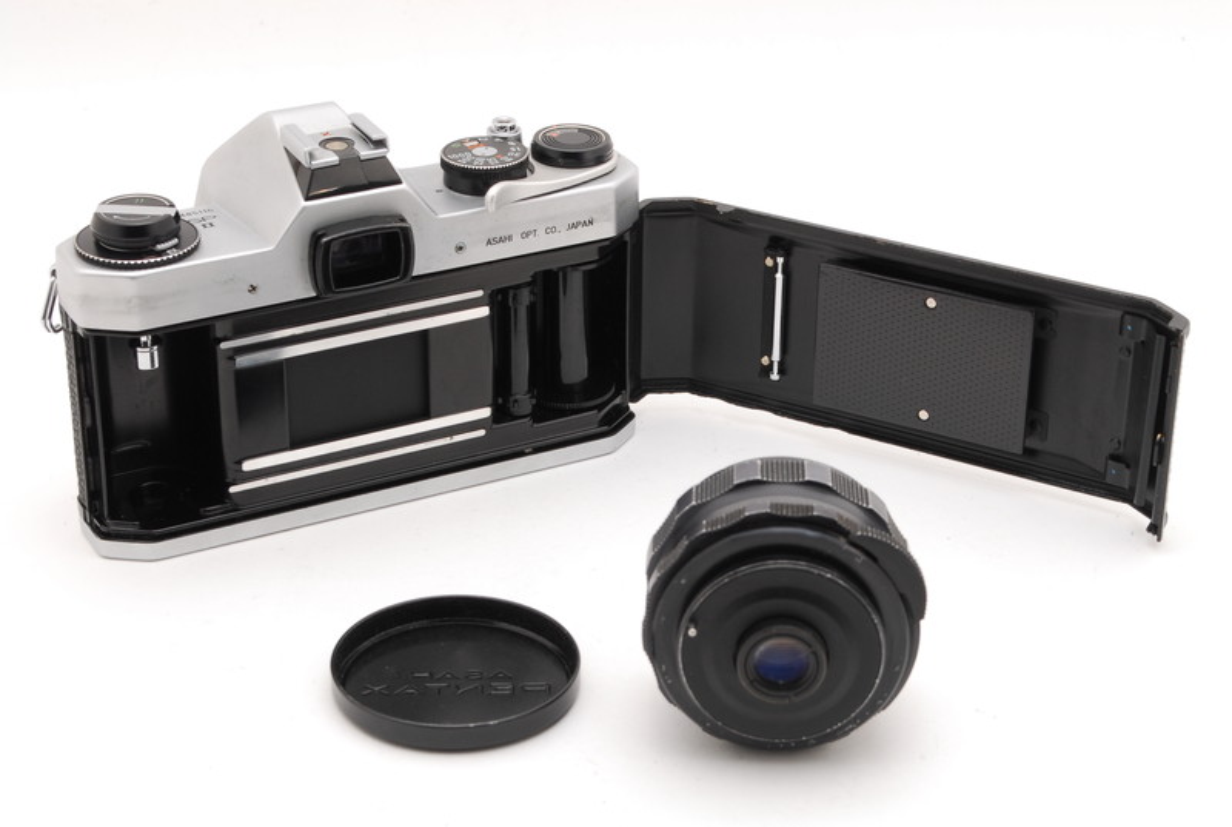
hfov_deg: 24.6
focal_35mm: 82
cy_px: 414
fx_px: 2829
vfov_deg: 16.6
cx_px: 616
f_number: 13
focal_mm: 55
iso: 320
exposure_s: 1/100
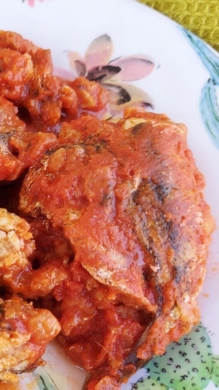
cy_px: 267
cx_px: -73
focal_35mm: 61
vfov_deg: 34.0
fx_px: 630
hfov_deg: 18.3
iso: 50
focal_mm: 5.23
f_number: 1.8
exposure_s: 1/100
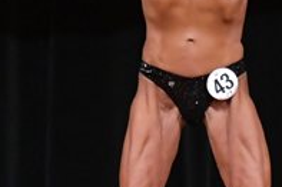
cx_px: 198
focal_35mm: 1001
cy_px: 86
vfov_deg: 1.4
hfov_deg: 2.1
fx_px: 7834
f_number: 5.6
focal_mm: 170
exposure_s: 1/400
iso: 5000
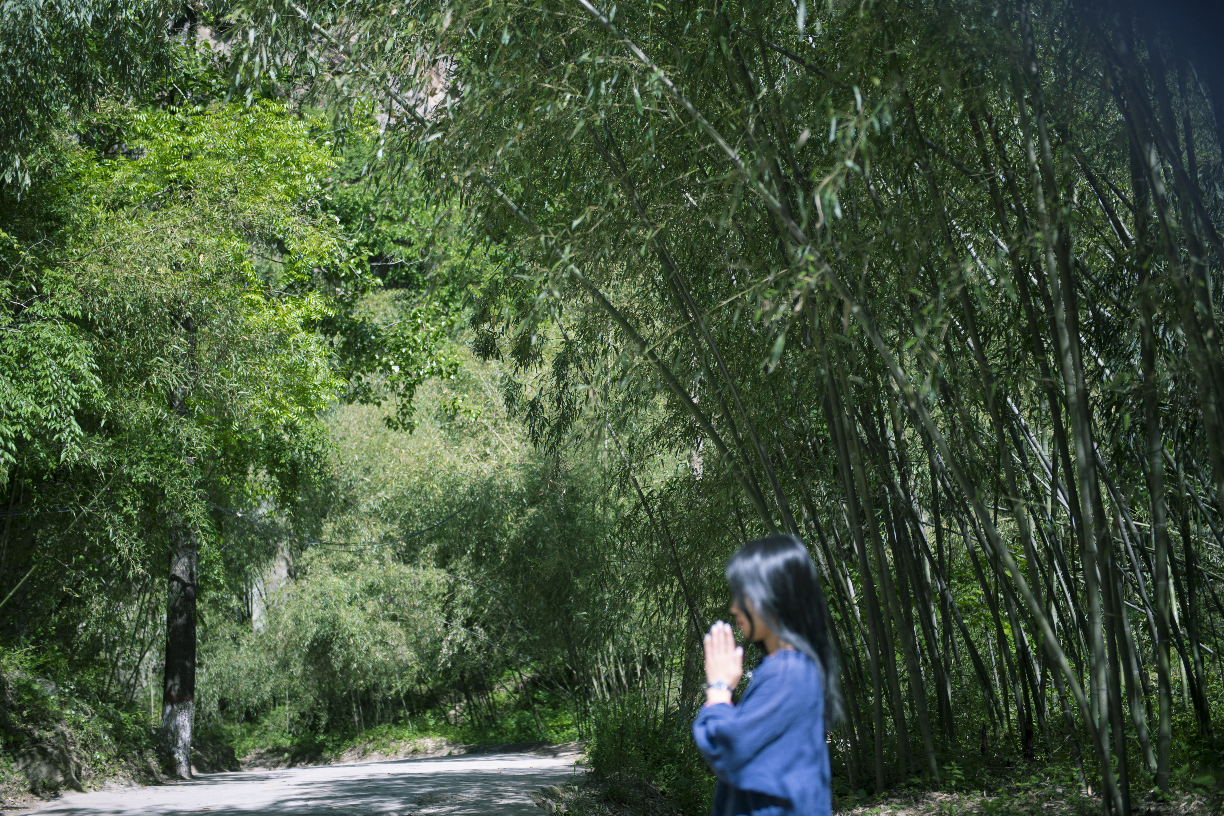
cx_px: 612
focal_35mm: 56
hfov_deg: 35.6
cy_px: 408
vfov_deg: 24.2
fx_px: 1904
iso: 100
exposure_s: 1/800
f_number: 2.8
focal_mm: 56
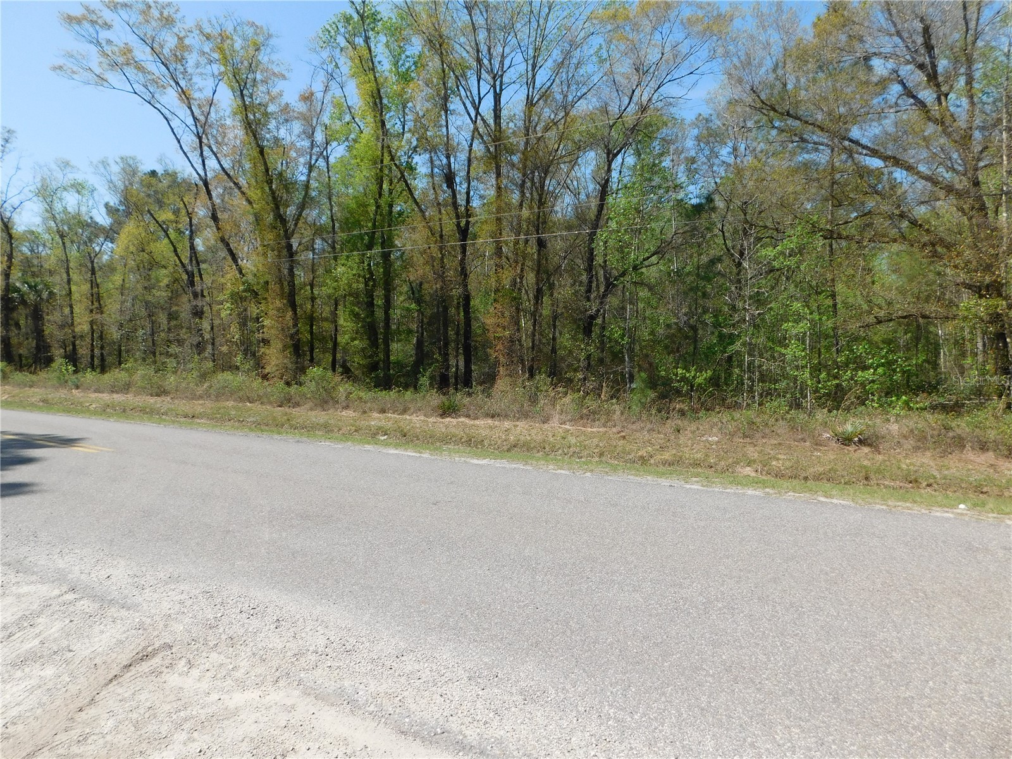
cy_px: 380
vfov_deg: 58.9
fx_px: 672
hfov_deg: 73.9
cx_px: 506
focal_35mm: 23
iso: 125
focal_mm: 4
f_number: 3
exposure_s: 1/1250
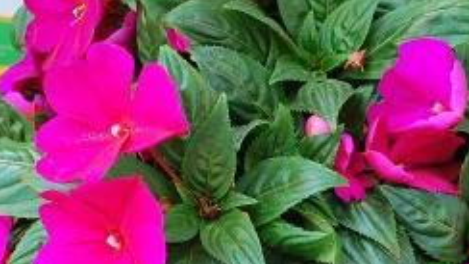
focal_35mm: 67
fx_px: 833
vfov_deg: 17.8
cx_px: 288
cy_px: 225
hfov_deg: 31.3
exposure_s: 1/60
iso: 200
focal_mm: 26
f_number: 5.6
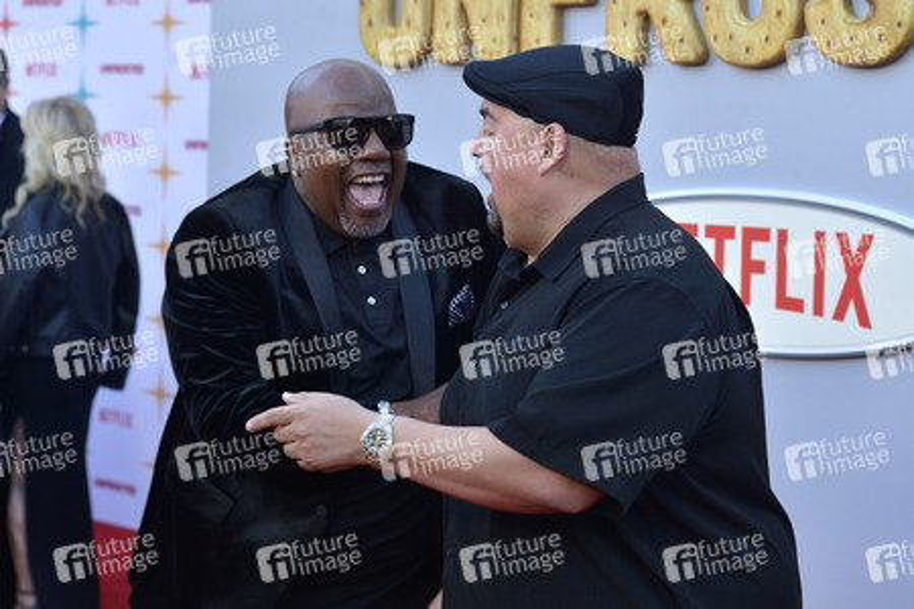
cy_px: 304
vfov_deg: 17.5
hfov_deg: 26.0
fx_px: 1980
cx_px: 457
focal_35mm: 78
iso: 320
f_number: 7.1
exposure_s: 1/250
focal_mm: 78
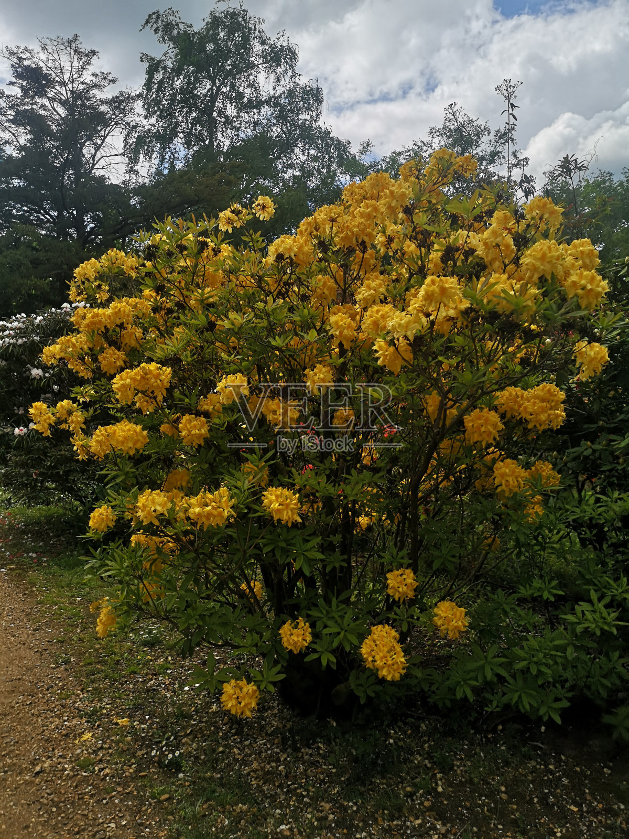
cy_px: 420
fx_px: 654
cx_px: 314
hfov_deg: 51.4
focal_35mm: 27
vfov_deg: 65.3
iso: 50
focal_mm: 5.58
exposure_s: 1/5882
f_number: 1.8
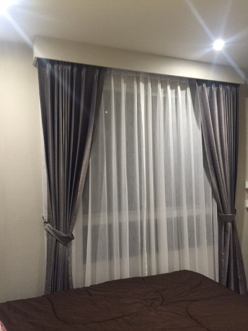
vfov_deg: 61.7
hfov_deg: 48.2
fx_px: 277
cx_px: 124
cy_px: 166
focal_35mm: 29
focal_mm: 4.15
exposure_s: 1/33
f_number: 2.2
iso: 320
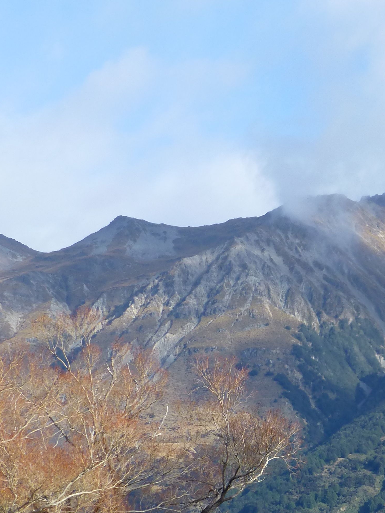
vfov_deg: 14.5
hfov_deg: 10.8
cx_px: 386
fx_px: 2017
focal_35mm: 136
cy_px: 358
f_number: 4.8
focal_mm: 11
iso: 100
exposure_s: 1/400
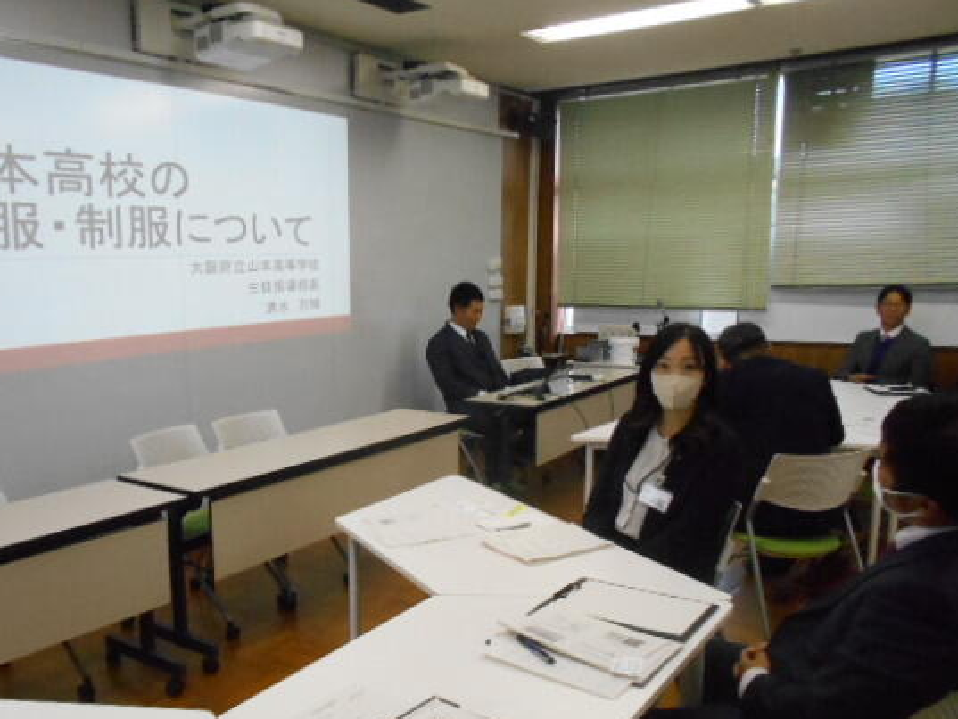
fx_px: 858
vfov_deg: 45.3
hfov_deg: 58.0
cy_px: 425
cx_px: 400
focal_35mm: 31
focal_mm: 4.6
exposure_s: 1/200
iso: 800
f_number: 3.2
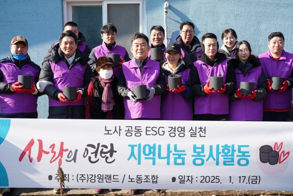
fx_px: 407
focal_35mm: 50
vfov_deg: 27.0
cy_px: 98
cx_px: 146
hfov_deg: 39.6
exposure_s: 1/500
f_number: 5
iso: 250
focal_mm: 50
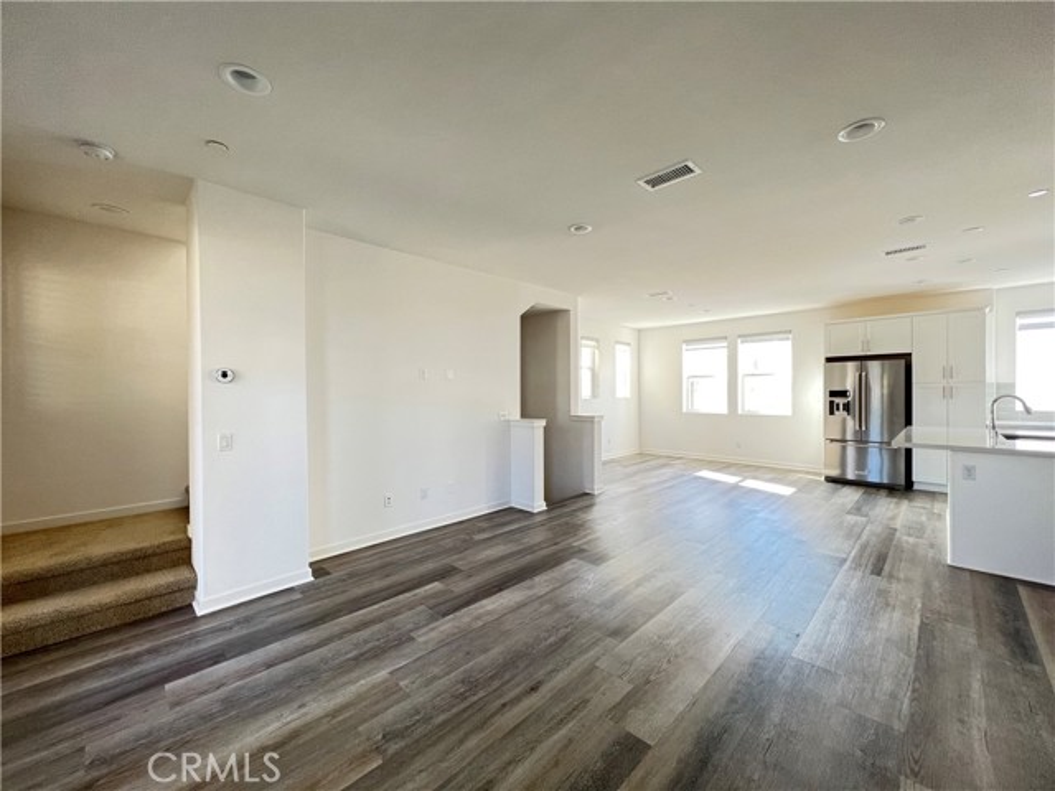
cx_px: 528
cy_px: 396
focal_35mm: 13
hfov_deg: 106.2
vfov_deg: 89.9
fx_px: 396
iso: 250
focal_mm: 1.57
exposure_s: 1/76
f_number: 1.8
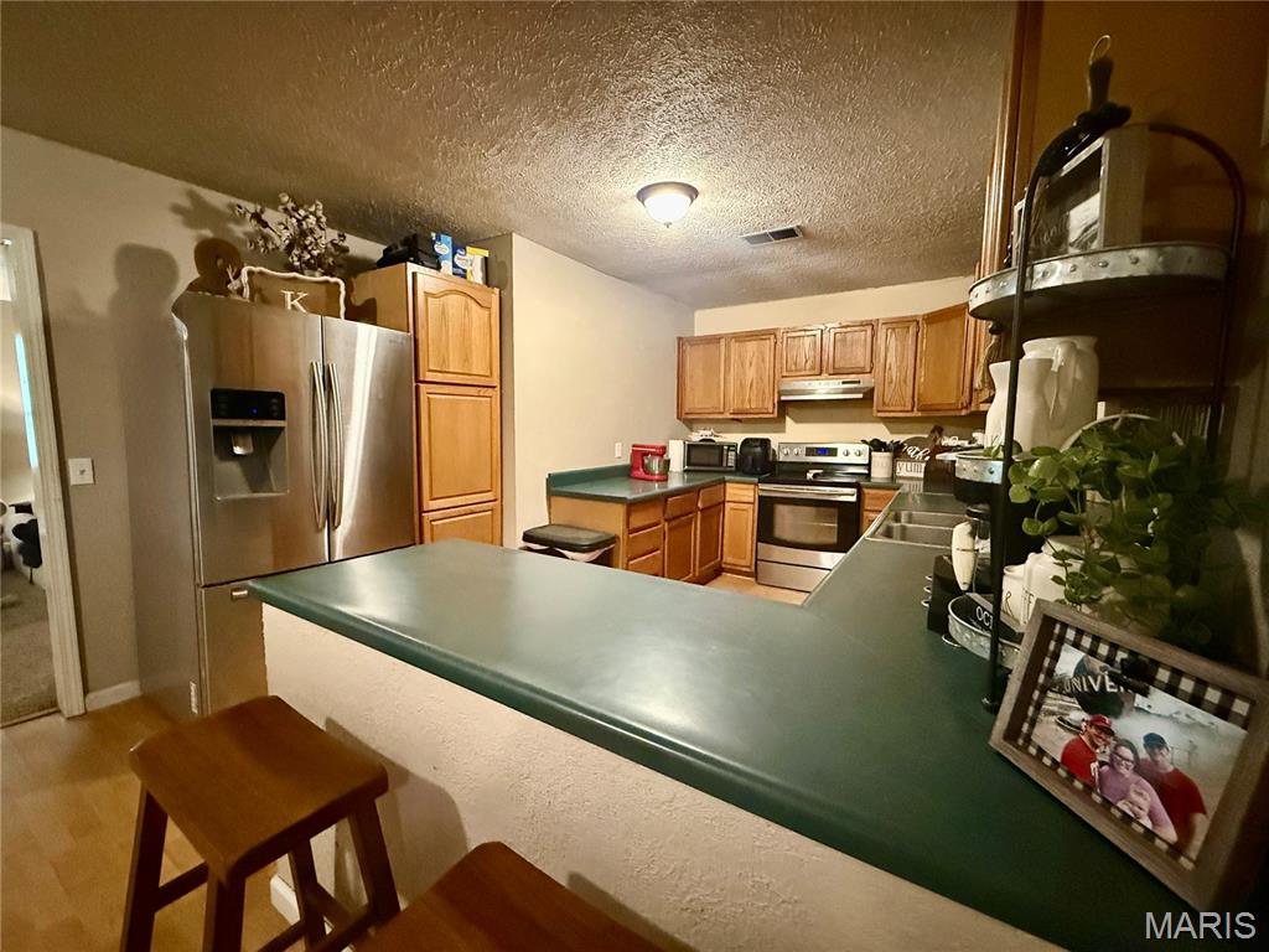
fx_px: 513
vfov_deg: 85.7
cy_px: 476
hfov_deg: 102.1
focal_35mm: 14
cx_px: 634
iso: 1250
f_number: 2.2
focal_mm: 2.22
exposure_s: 1/60
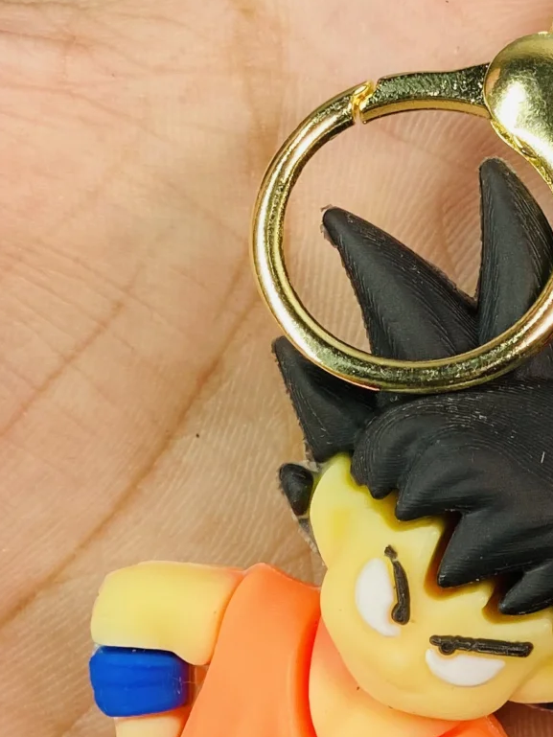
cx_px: 652
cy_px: 381
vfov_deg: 11.4
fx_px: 3684
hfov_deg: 8.5
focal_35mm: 173
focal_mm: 6
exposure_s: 1/298
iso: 20
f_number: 2
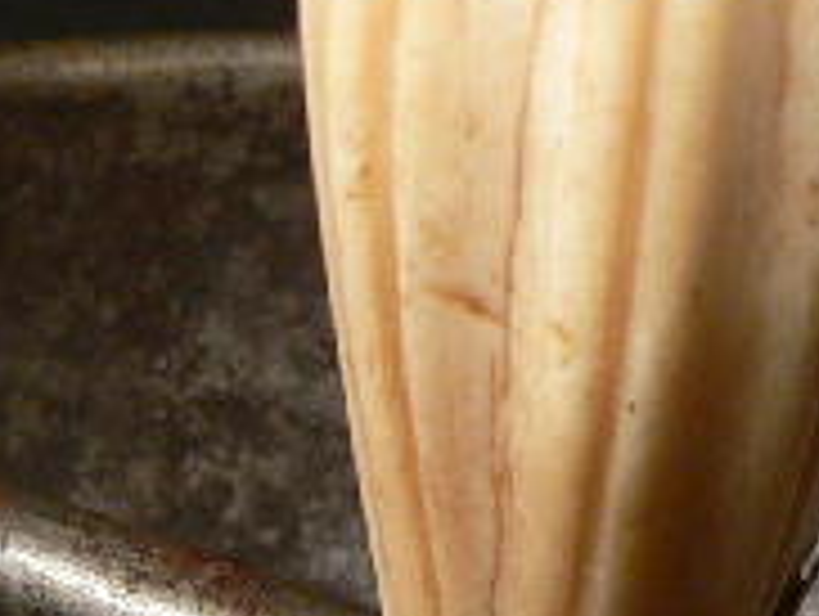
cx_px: 418
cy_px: 850
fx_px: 3743
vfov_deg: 9.2
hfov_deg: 12.5
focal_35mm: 158
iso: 200
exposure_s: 1/125
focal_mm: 6
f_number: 2.8
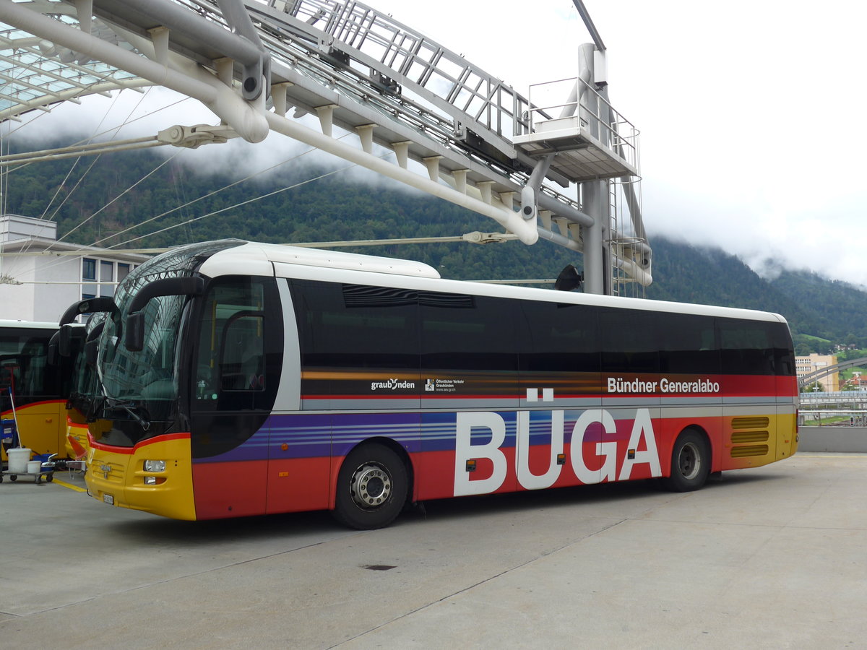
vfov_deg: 39.7
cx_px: 434
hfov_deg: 51.4
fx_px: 902
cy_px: 325
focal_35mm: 36
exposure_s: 1/400
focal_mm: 7.5
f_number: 2.8
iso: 80
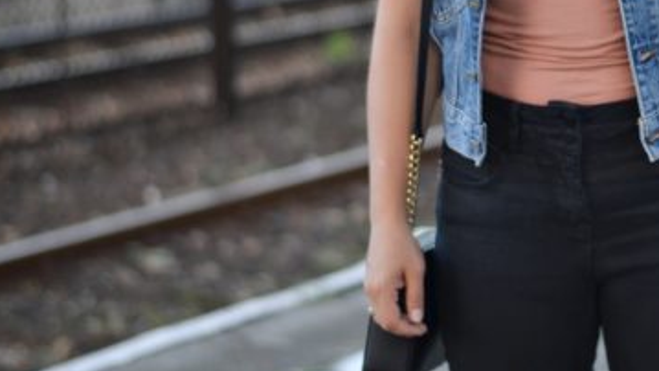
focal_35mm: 131
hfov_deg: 16.3
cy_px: 20
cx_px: 531
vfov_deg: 9.2
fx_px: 2289
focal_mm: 50
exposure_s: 1/200
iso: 100
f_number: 2
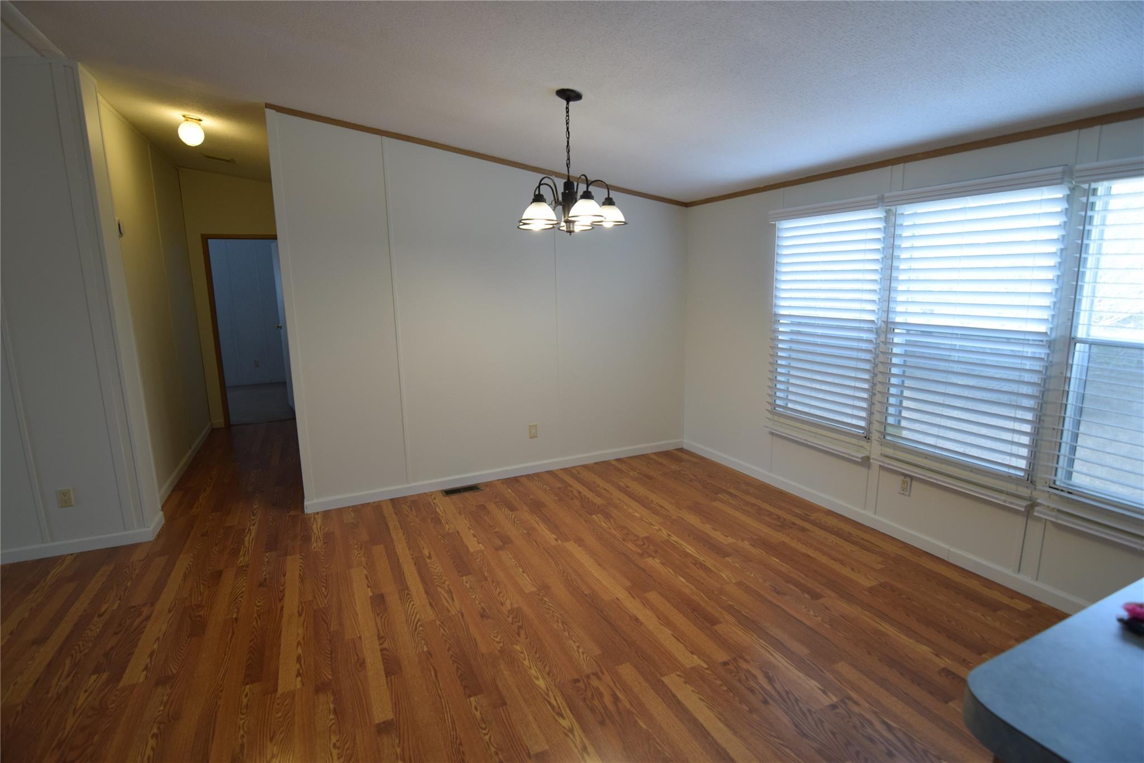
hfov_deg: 95.0
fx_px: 524
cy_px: 382
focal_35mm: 16
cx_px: 572
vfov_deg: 72.0
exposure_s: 1/80
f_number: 4.5
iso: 400
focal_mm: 11
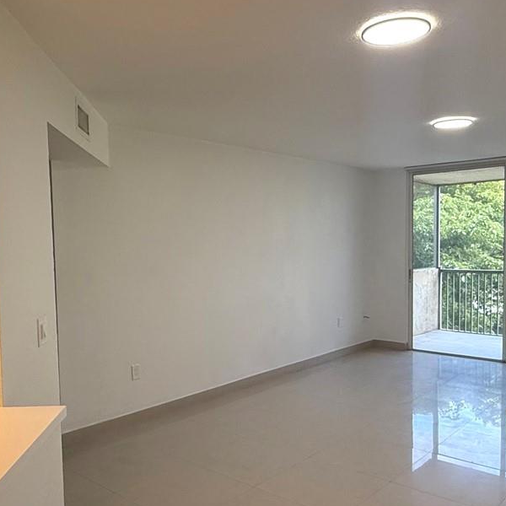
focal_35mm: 33
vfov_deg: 49.7
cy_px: 280
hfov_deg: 49.7
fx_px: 546
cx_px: 235
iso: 200
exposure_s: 1/120
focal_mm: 2.22
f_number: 2.2
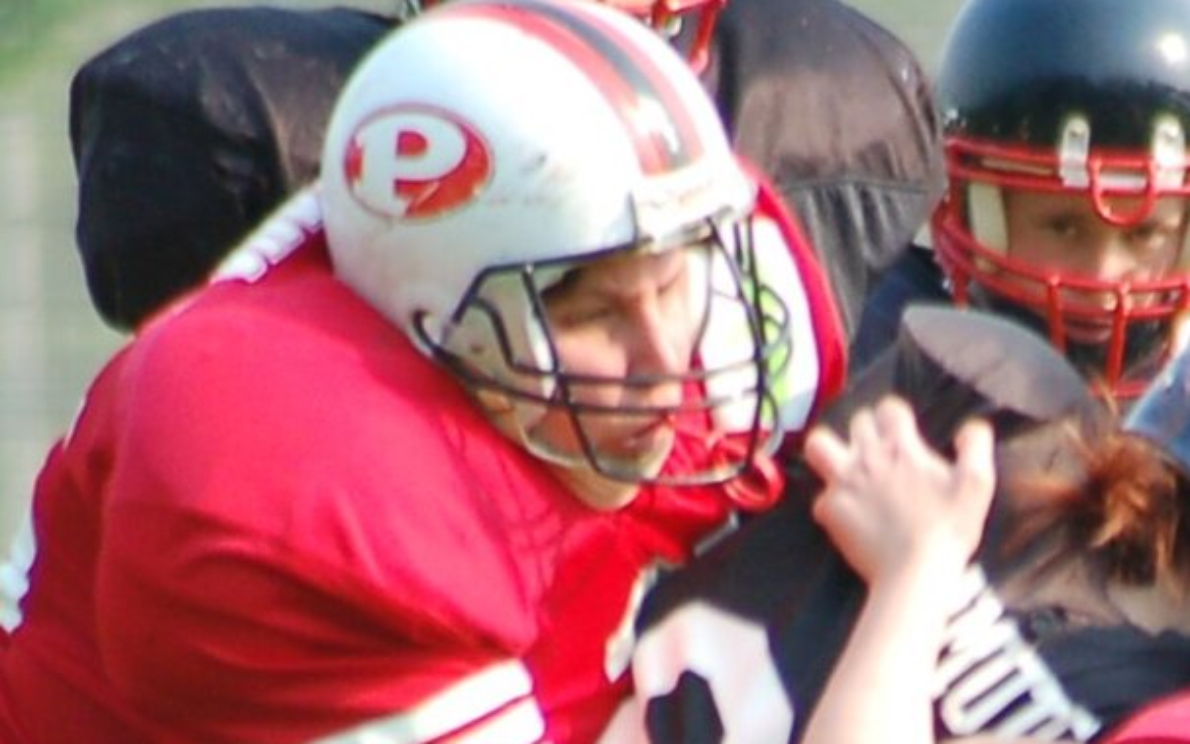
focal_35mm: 1661
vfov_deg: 0.8
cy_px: 1115
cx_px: 1217
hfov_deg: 1.3
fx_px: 53878
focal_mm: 300
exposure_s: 1/500
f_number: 5.6
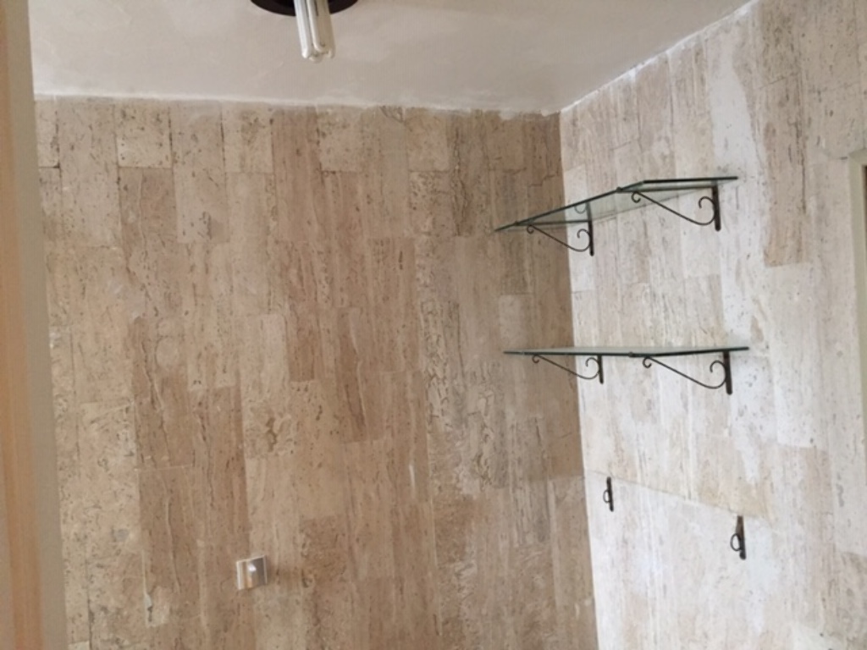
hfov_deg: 61.7
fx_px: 726
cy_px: 325
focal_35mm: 29
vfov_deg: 48.2
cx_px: 434
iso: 250
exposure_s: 1/24
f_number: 2.2
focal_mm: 4.15
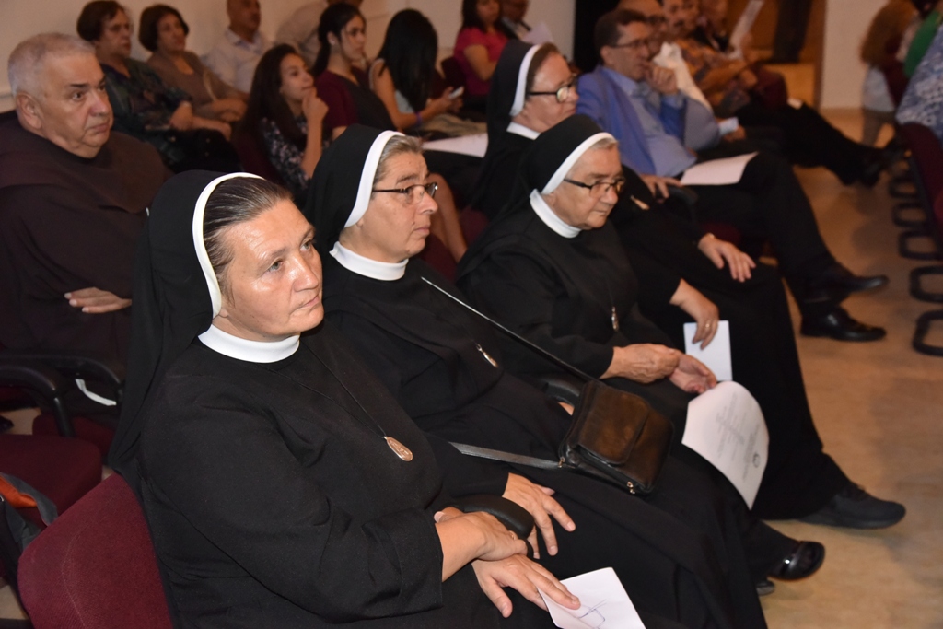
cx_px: 472
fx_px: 1310
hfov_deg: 39.6
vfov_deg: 27.0
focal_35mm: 50
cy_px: 314
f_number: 7.1
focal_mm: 50
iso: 3200
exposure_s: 1/60
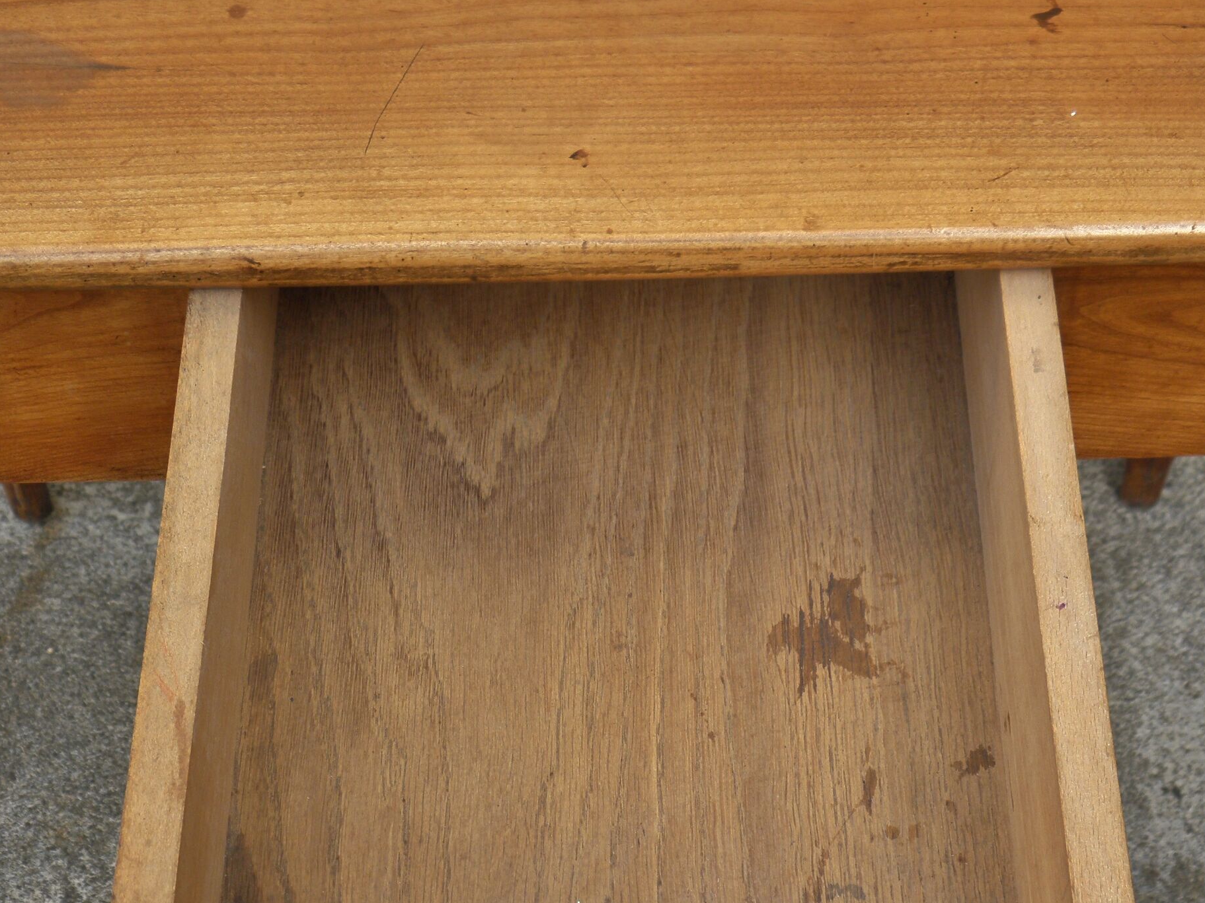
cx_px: 611
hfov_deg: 29.4
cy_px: 791
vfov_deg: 21.8
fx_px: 2297
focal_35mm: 66
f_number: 3.9
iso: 100
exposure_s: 1/80
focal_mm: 8.6
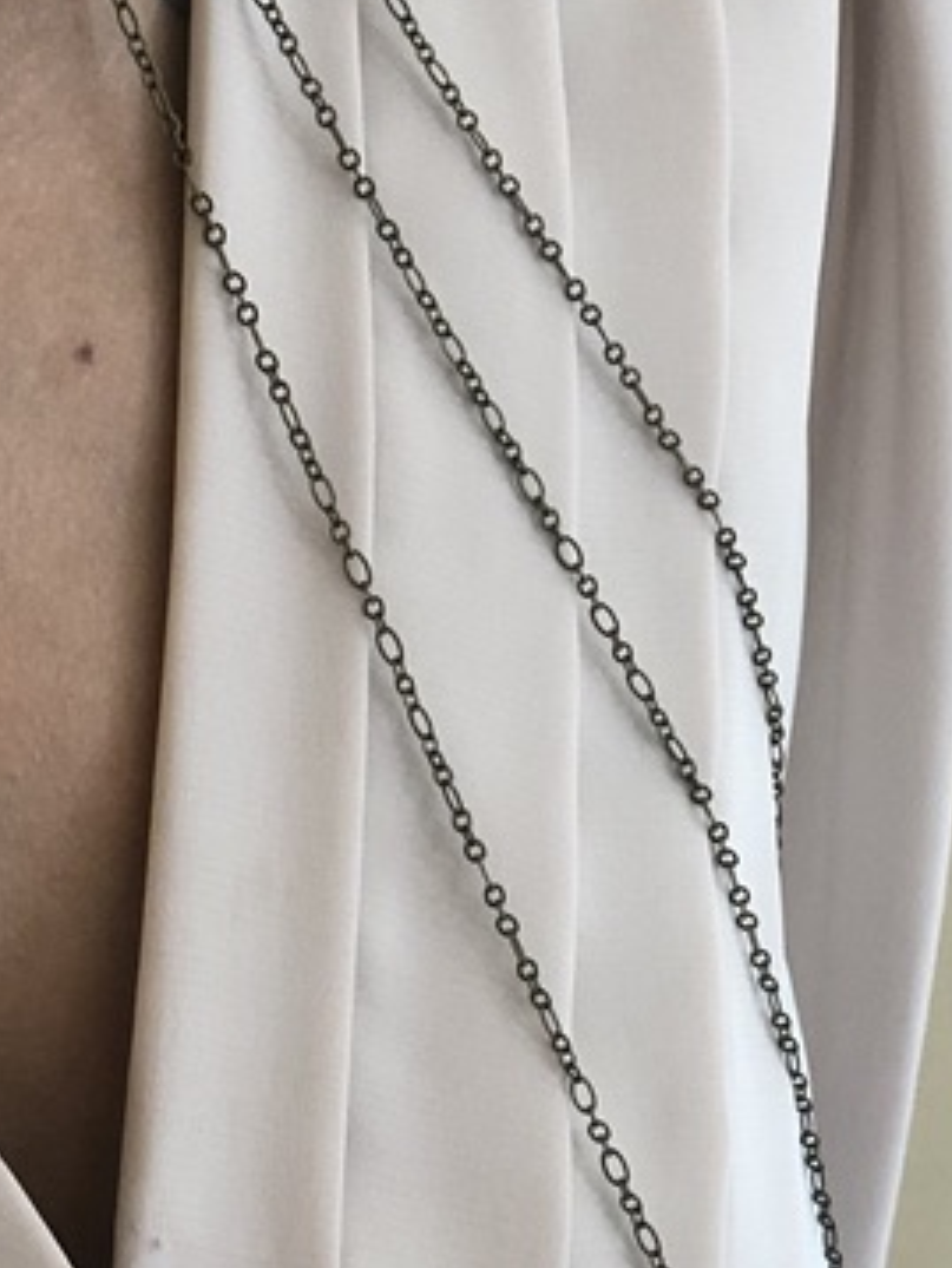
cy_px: 574
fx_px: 5970
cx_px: -283
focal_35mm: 163
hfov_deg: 9.0
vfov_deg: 12.1
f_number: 2.8
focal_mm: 6.6
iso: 64
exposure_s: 1/30
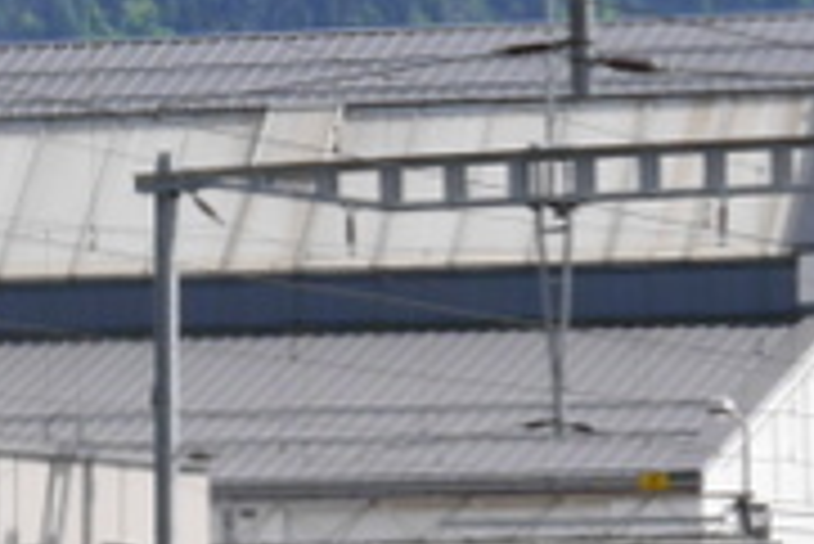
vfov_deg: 3.1
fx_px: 10138
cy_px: 809
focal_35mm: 448
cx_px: -549
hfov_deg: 4.6
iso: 160
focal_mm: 39
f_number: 5.5
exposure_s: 1/640
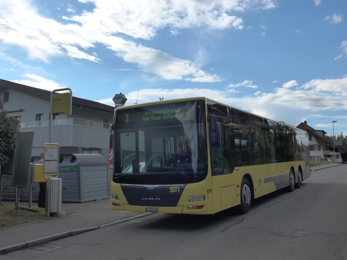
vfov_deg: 39.7
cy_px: 130
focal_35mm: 36
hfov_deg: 51.4
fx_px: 361
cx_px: 174
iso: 160
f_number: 4
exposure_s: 1/1000
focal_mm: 7.5
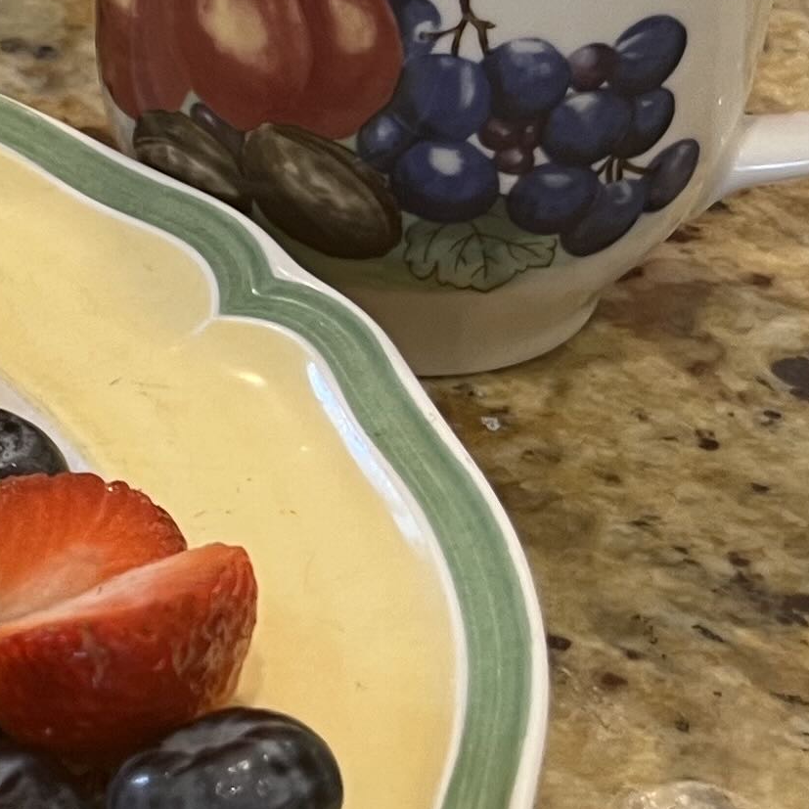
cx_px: -734
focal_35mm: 112
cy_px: 23
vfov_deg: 15.3
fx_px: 2961
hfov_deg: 13.6
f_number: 1.5
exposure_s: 1/60
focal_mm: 5.7
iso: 80
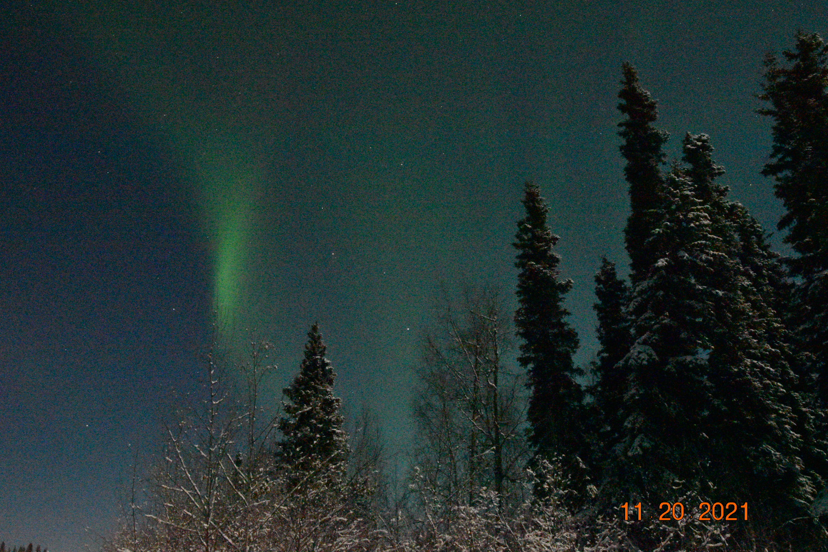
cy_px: 276
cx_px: 414
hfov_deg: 61.9
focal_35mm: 30
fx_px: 690
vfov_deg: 43.6
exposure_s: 8
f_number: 16
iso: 20000
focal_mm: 20
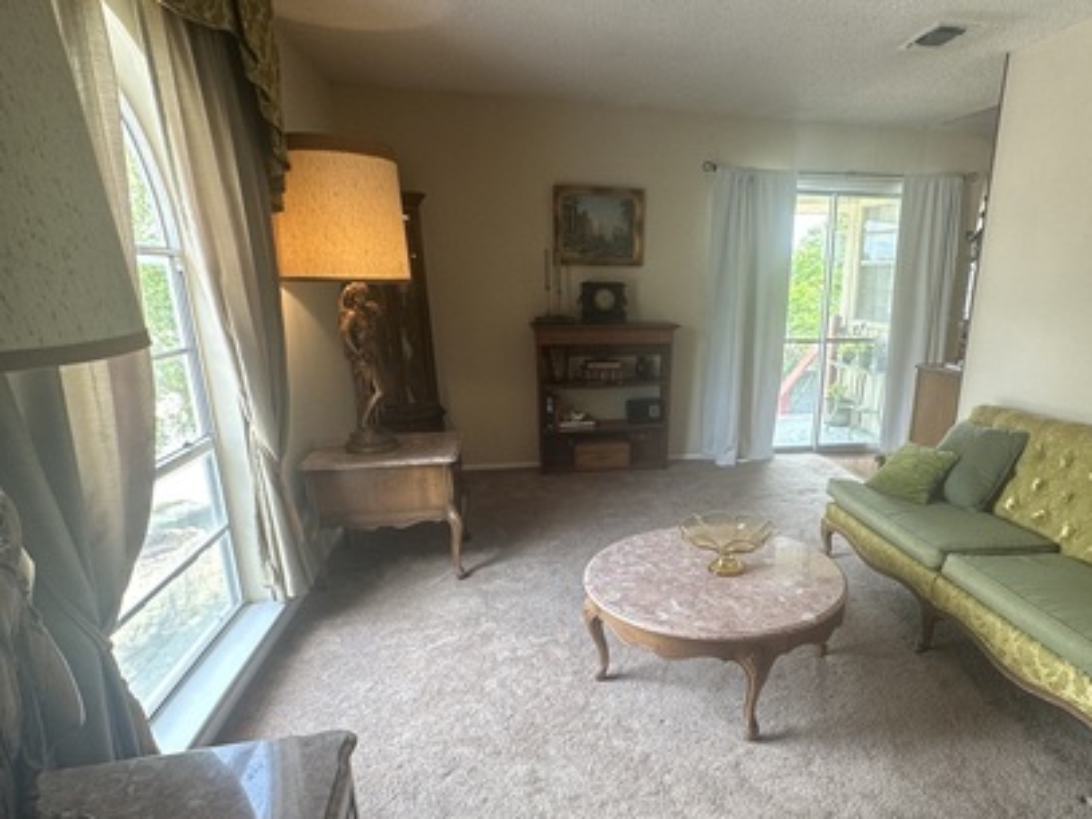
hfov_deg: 75.2
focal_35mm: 22
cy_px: 489
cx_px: 676
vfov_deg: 60.6
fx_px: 694
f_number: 2.2
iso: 100
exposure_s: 1/120
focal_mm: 2.22
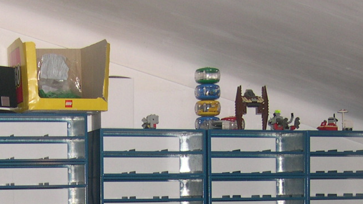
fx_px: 982
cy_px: 291
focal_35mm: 102
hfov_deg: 20.7
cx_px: 69
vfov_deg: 11.5
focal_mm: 8
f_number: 2.8
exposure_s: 1/60
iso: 100
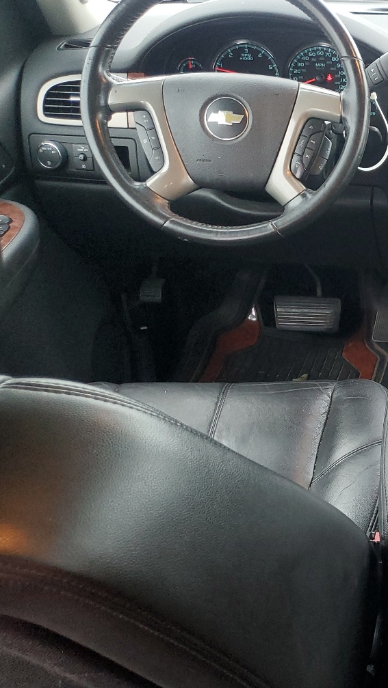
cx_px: 515
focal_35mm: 45
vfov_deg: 45.4
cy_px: 369
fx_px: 822
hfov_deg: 23.3
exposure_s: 1/60.2
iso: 118
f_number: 1.5
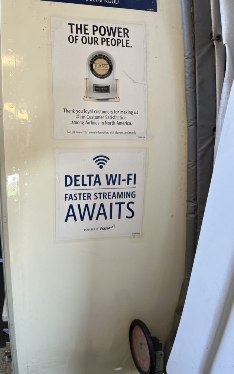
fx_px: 286
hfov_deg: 44.4
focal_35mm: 28
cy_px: 188
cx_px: 96
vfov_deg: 66.5
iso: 64
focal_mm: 5.7
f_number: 1.5
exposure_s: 1/92
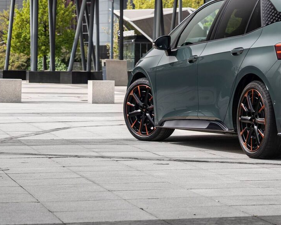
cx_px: 251
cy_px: 32
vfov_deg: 10.5
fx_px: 1223
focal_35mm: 147
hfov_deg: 13.0
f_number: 5
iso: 160
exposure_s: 1/160
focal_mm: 59
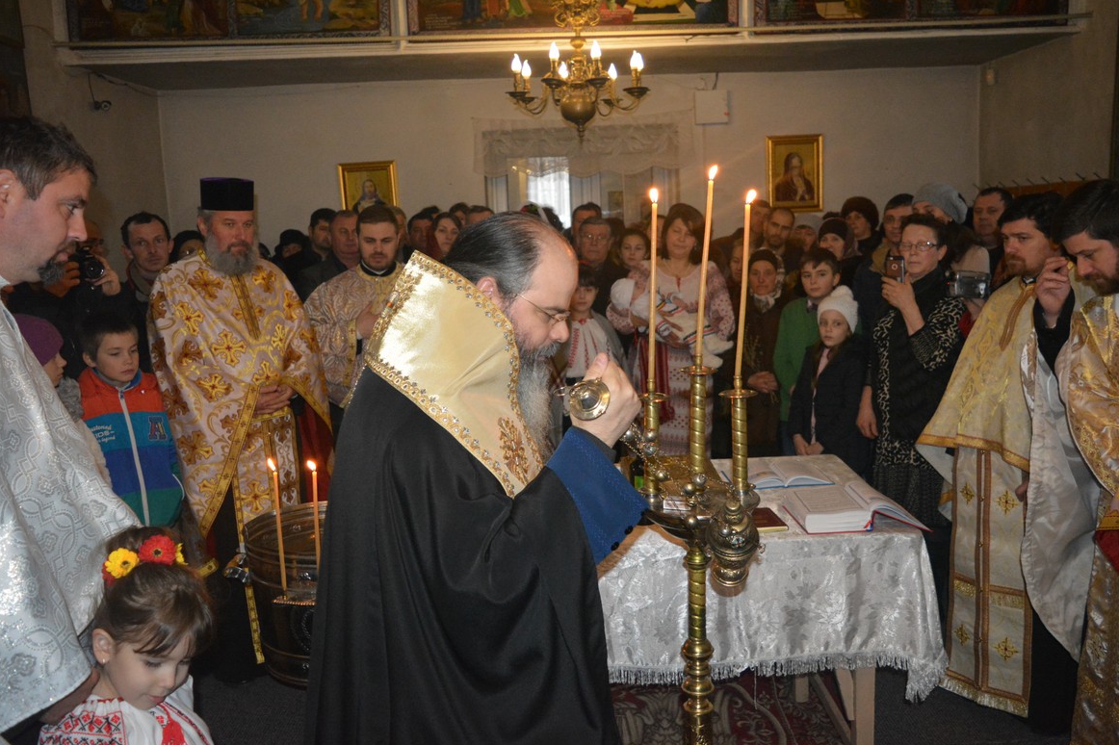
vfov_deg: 42.3
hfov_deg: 60.3
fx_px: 963
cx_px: 572
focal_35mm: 31
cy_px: 362
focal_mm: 20
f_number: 3.5
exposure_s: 1/125
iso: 3200
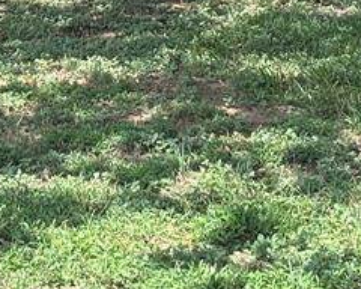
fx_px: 2318
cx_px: -129
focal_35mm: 217
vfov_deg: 7.0
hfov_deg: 8.7
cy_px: -203
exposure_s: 1/622
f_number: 1.6
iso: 32
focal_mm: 5.96
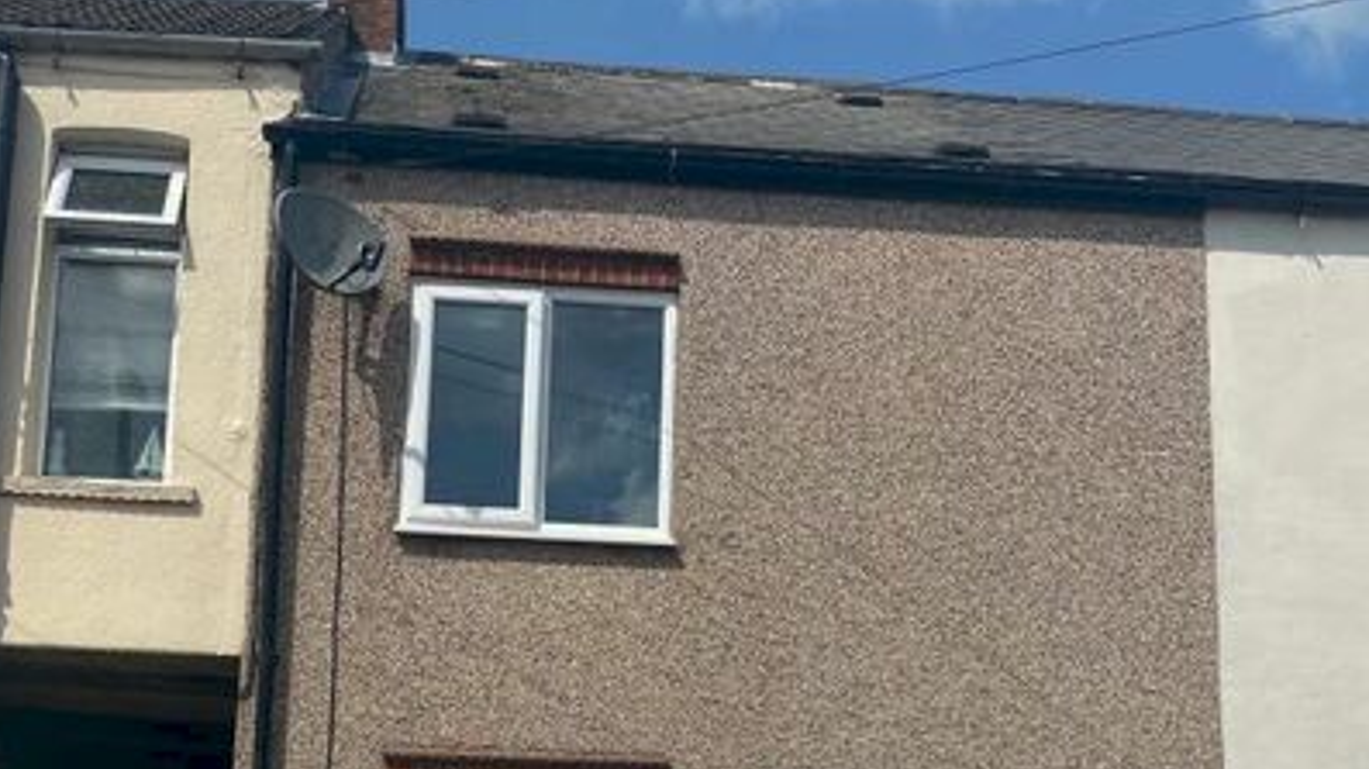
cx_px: 679
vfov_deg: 23.2
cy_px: 719
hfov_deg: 41.3
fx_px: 1814
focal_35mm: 50
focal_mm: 4.25
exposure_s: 1/4444
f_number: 1.8
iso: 32
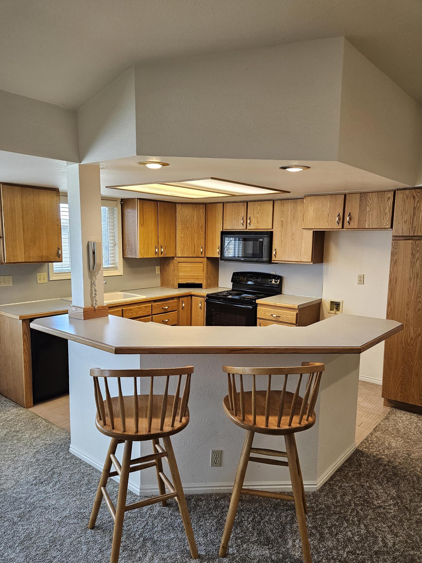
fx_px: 406
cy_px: 302
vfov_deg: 69.3
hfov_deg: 54.9
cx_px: 205
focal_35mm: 25
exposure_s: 1/120
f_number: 1.8
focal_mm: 5.4
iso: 160
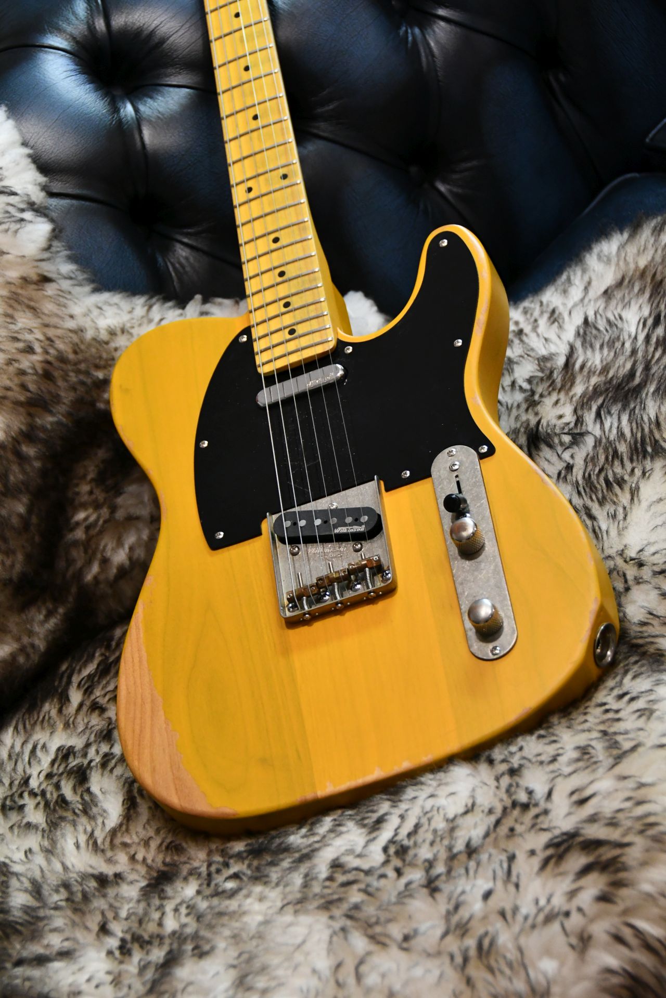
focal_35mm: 93
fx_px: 2581
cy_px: 499
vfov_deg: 21.9
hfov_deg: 14.7
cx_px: 333
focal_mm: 62
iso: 2800
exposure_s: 1/125
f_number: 4.8
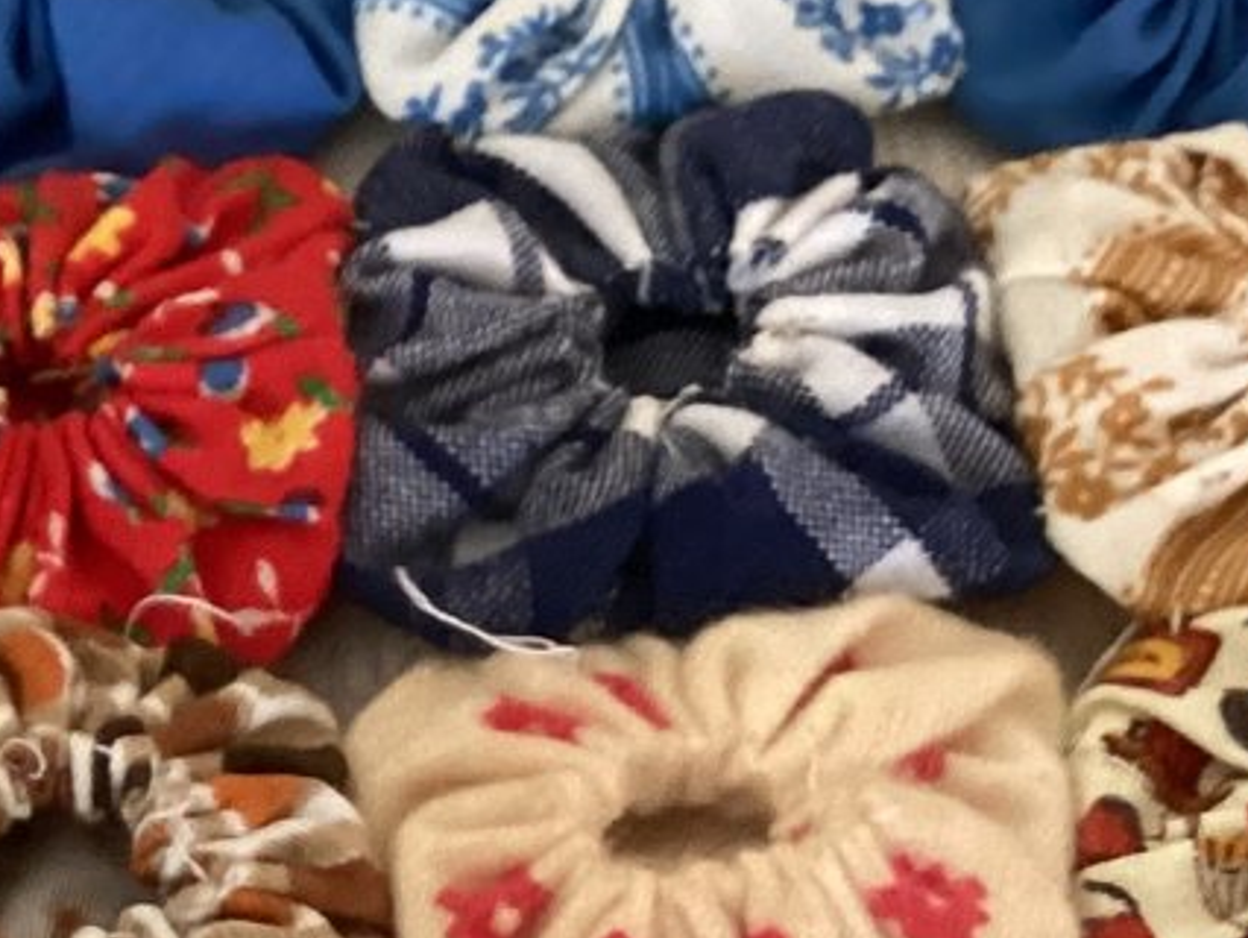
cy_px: 1502
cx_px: -101
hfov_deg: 17.3
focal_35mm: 110
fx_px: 3968
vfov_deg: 12.6
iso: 320
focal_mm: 3.3
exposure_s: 1/60
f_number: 2.4
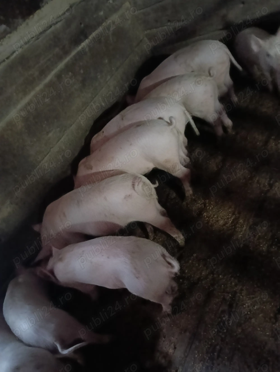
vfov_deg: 65.2
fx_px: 290
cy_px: 186
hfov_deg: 51.5
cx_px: 140
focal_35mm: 27
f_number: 1.8
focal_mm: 3.98
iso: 2500
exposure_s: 1/14.3
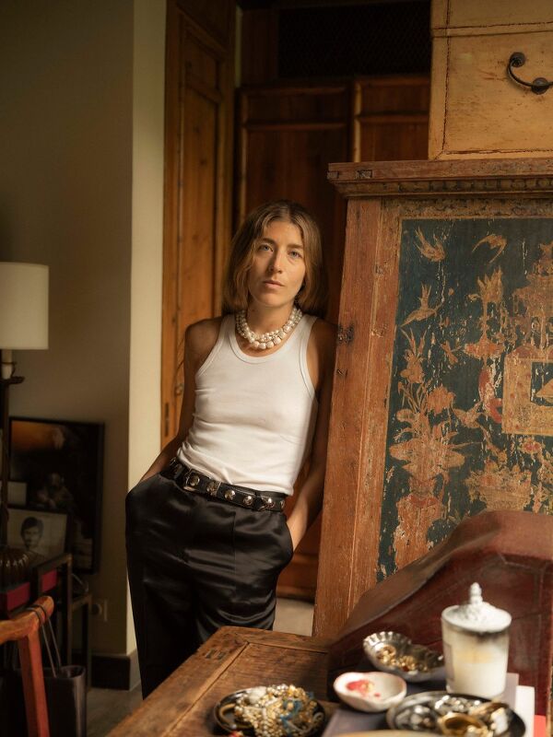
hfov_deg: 34.3
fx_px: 895
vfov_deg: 44.8
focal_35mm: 42
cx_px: 276
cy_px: 368
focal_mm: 52.9
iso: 1250
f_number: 4
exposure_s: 1/160
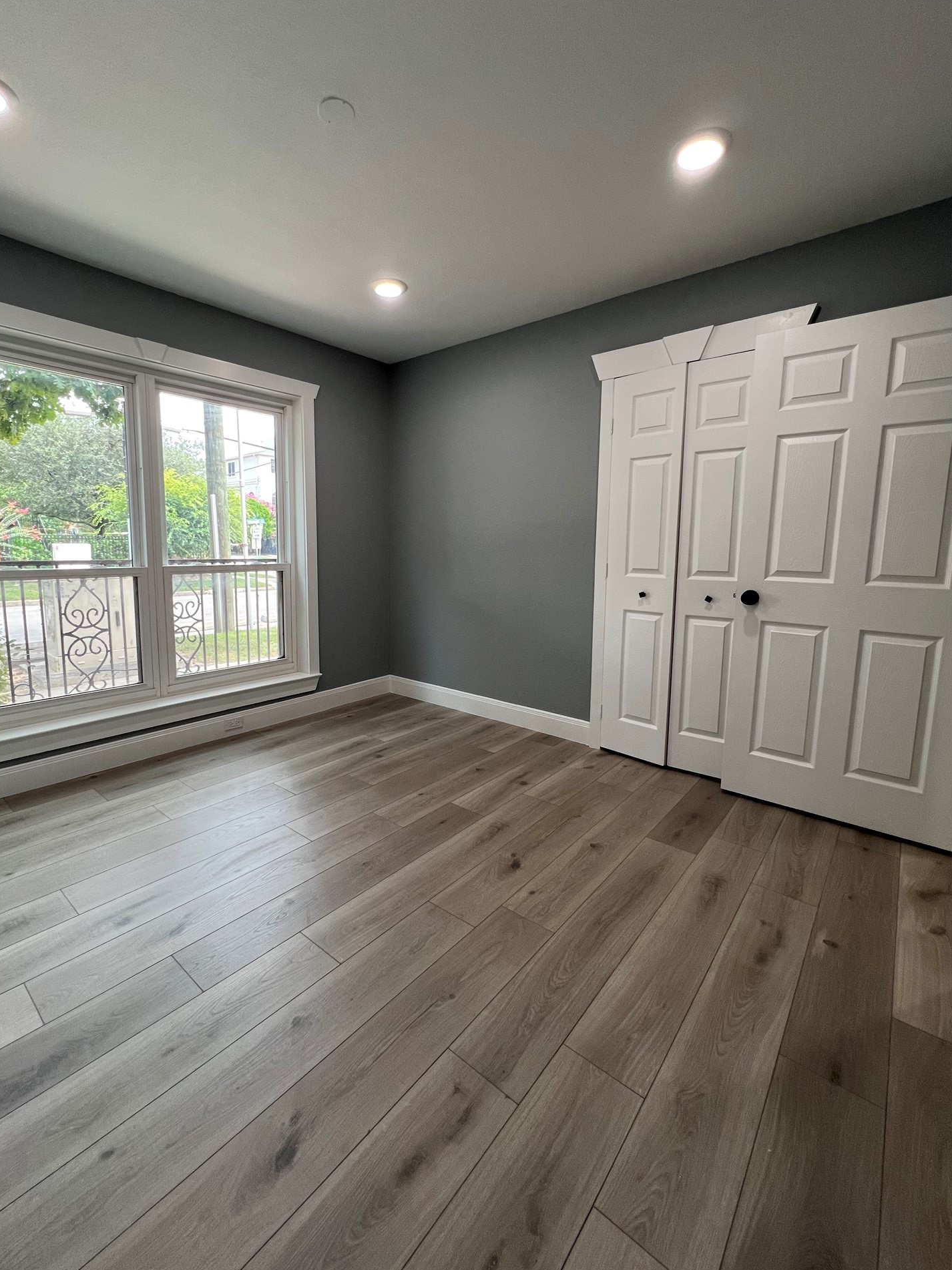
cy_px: 611
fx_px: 513
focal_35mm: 14
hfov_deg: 85.5
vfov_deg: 102.0
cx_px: 443
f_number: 1.8
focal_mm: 1.57
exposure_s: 1/120
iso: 125
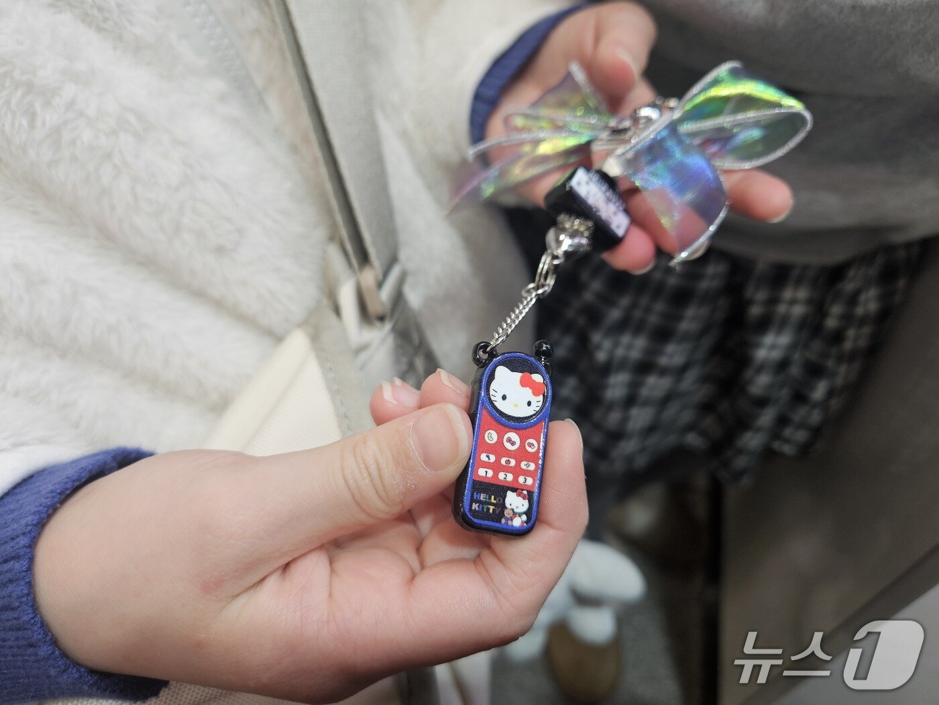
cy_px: 352
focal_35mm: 23
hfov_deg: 73.9
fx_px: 624
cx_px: 470
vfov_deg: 58.9
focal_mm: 5.4
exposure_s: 1/120
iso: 80
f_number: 1.8
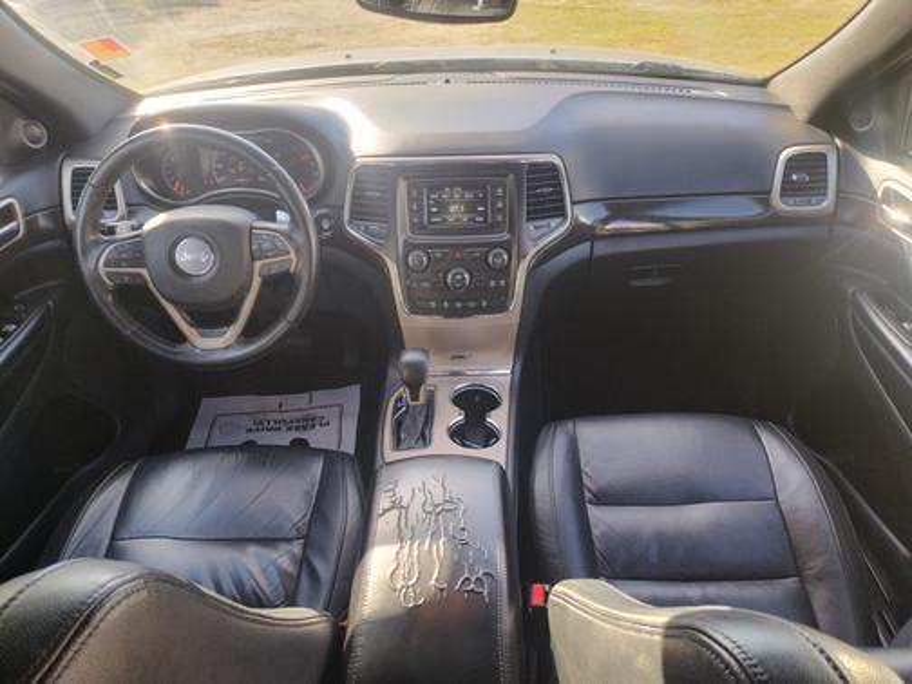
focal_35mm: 25
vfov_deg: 54.9
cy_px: 342
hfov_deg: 69.4
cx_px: 456
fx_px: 659
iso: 101
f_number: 1.7
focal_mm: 4.71
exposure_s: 1/120
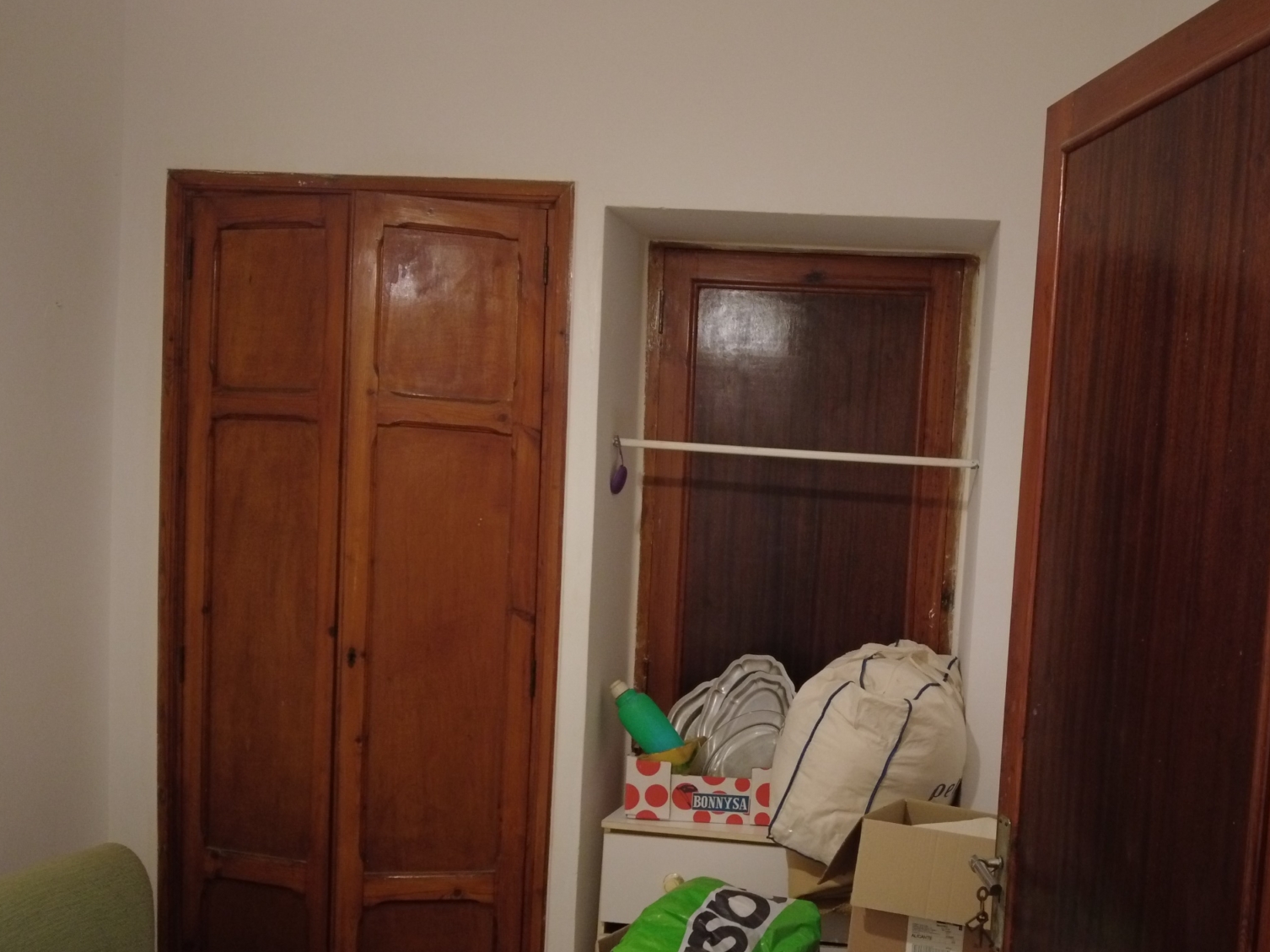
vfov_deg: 41.2
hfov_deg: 53.1
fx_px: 1247
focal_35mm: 34
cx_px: 827
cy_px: 637
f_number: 1.8
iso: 400
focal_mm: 4.4
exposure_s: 1/8
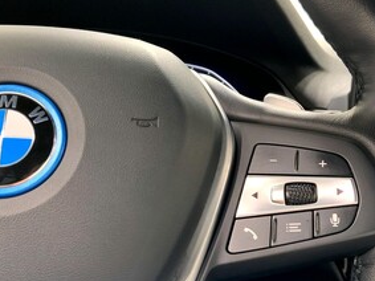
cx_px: 231
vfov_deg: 33.5
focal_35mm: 43
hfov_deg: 43.6
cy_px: 166
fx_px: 466
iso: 100
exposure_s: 1/60
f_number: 1.8
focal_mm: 3
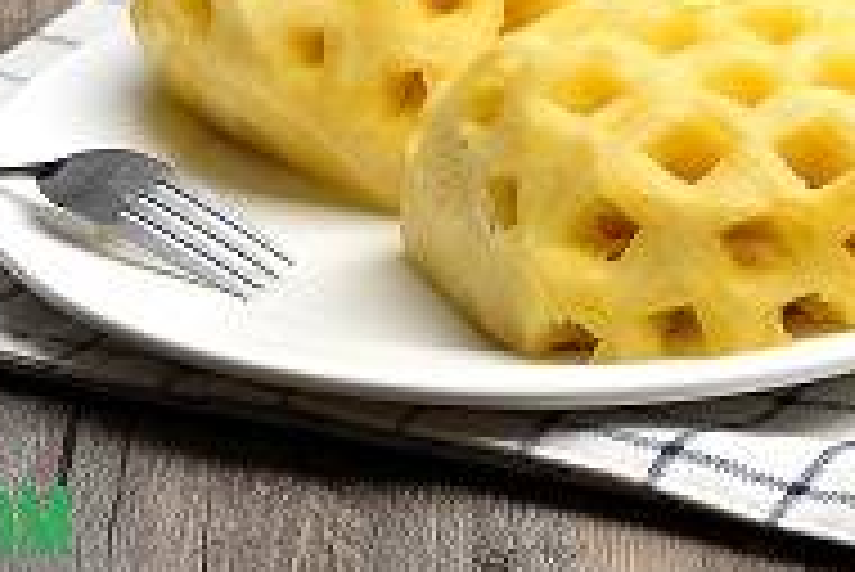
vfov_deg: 5.0
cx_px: 549
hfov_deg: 7.5
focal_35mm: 276
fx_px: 6560
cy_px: -34
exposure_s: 1/160
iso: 100
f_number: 10
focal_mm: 105
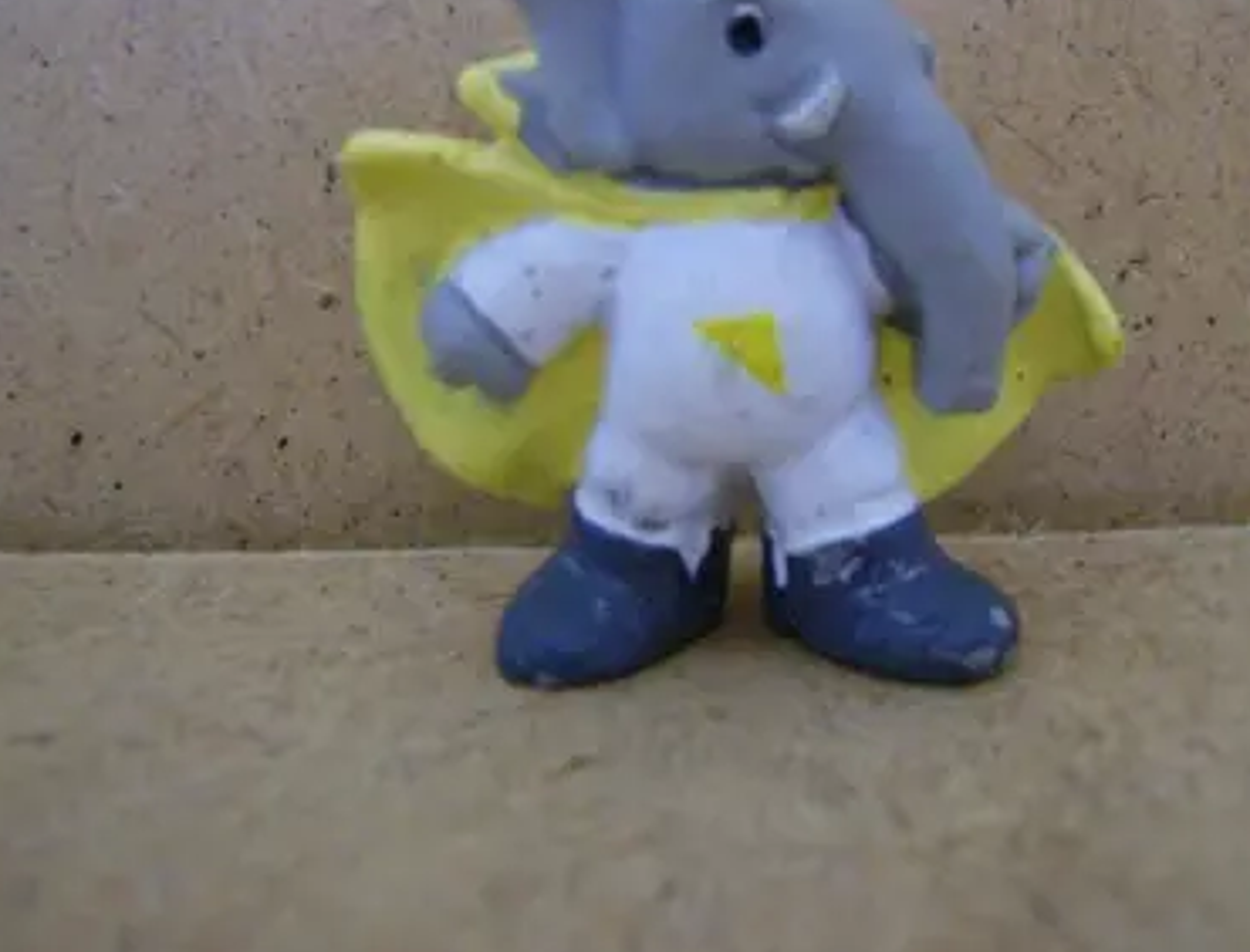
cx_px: 762
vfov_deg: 31.7
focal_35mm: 46
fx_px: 1671
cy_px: 354
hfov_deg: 40.8
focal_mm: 6
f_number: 2.8
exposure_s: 1/15.9
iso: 200
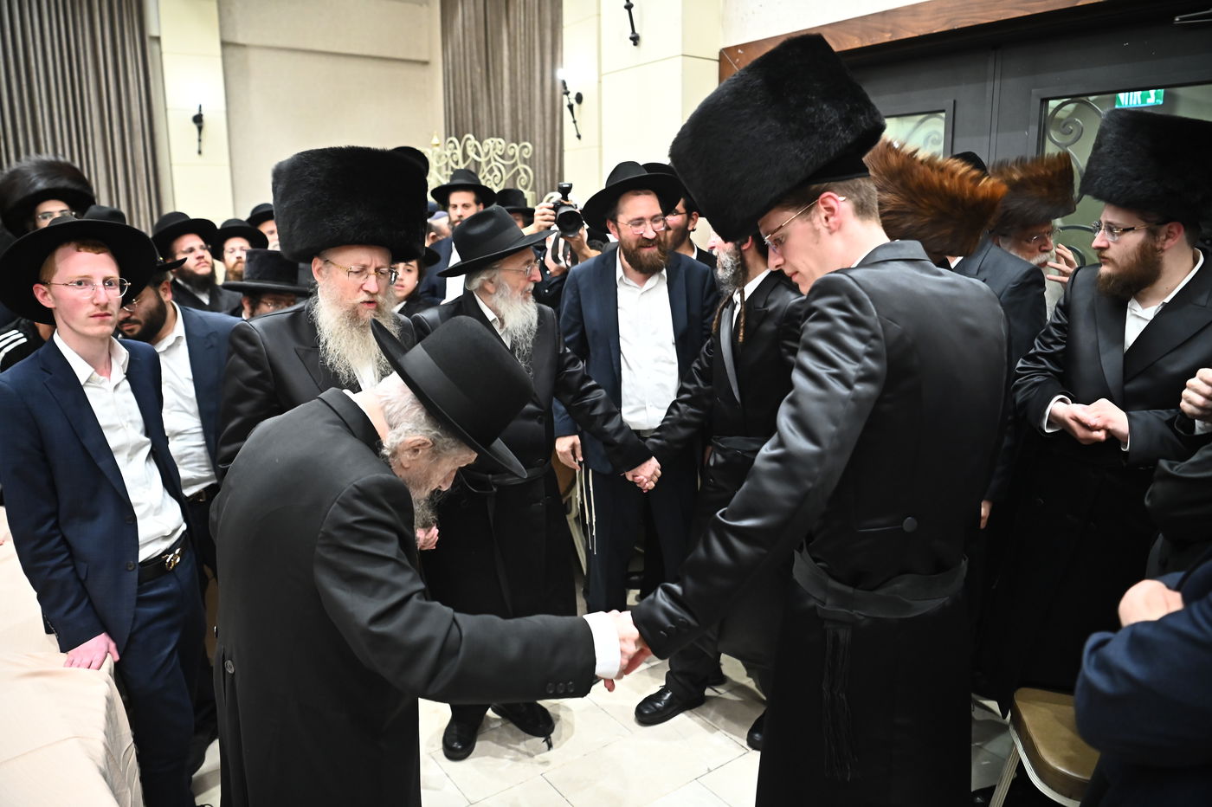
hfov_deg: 73.8
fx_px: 808
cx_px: 606
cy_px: 404
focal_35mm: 24
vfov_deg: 53.1
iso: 3200
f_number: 3.2
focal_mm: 24
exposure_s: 1/200
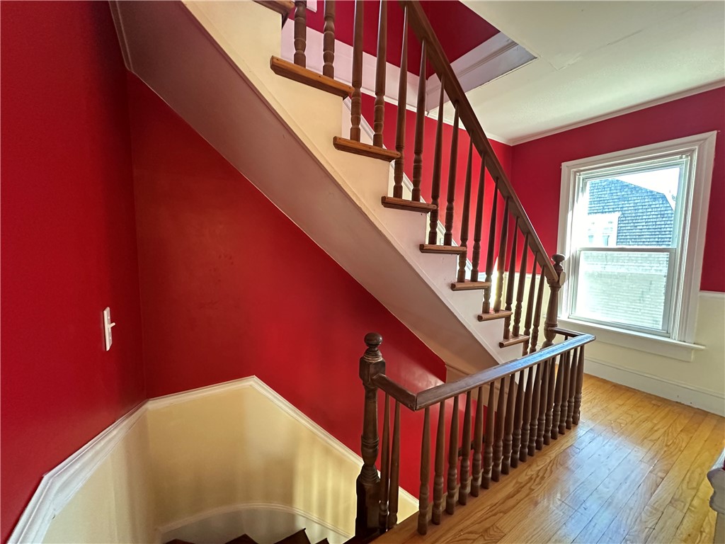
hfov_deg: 102.1
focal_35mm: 14
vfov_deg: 85.7
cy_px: 272
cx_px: 362
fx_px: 293
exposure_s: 1/60
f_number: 2.2
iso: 500
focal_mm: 2.22
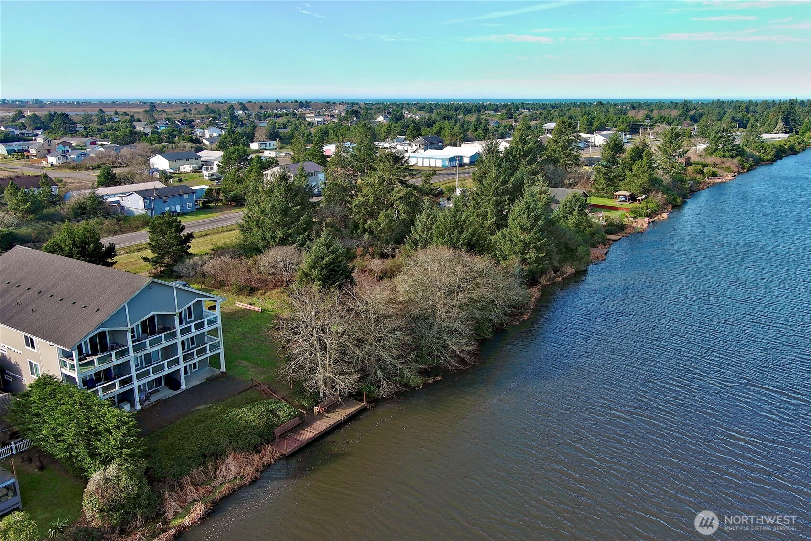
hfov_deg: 63.7
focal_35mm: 29
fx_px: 653
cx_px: 406
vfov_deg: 45.0
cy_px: 270
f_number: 2.8
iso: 100
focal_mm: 10.57
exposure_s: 1/633
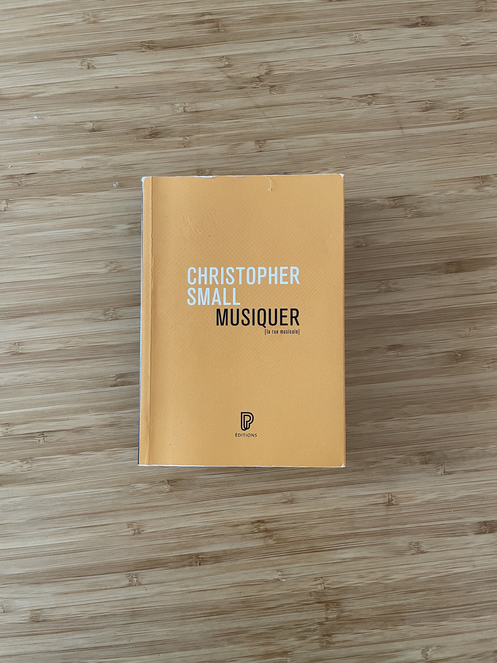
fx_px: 498
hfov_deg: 53.1
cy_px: 332
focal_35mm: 26
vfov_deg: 67.3
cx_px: 248
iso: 320
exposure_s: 1/60
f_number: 1.6
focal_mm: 4.2
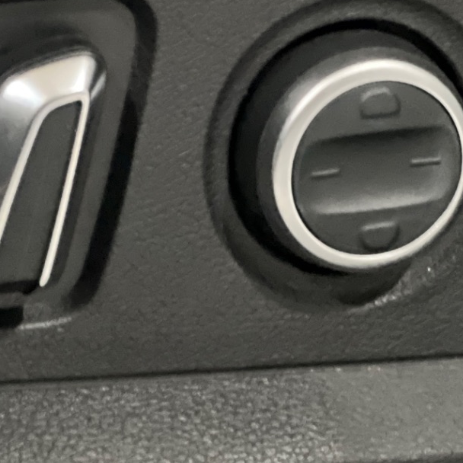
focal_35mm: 215
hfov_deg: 8.1
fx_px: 3253
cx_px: -62
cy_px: 107
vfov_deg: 8.1
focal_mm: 9
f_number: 2.8
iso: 1250
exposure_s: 1/15
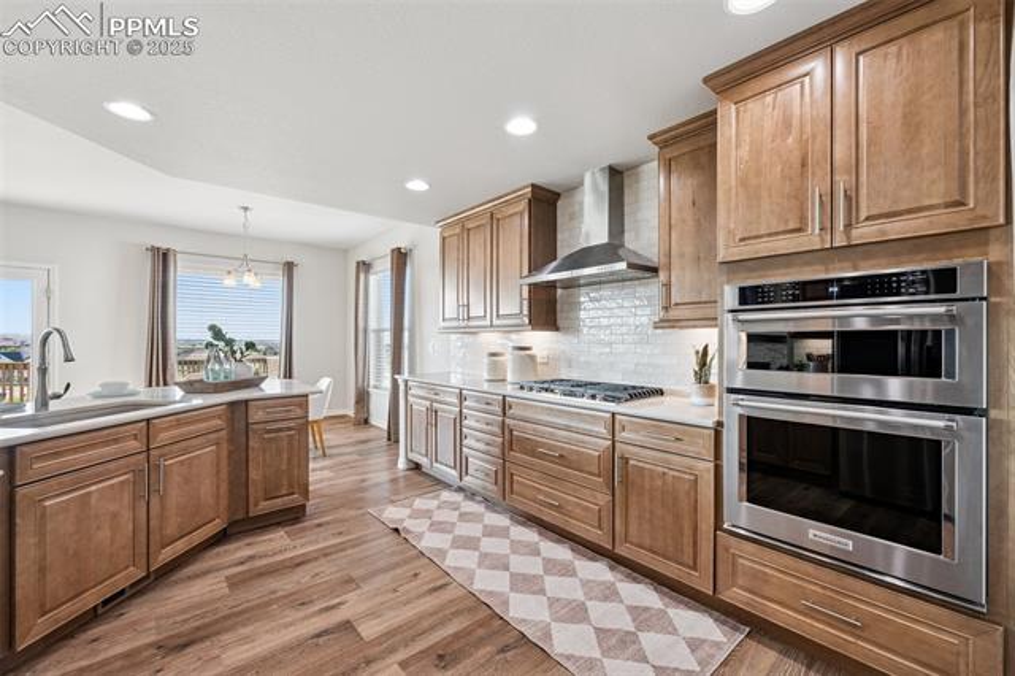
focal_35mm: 15
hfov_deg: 100.4
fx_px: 423
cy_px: 338
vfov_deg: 77.3
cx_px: 508
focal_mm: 15
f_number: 11
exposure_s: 1/1.25
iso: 100
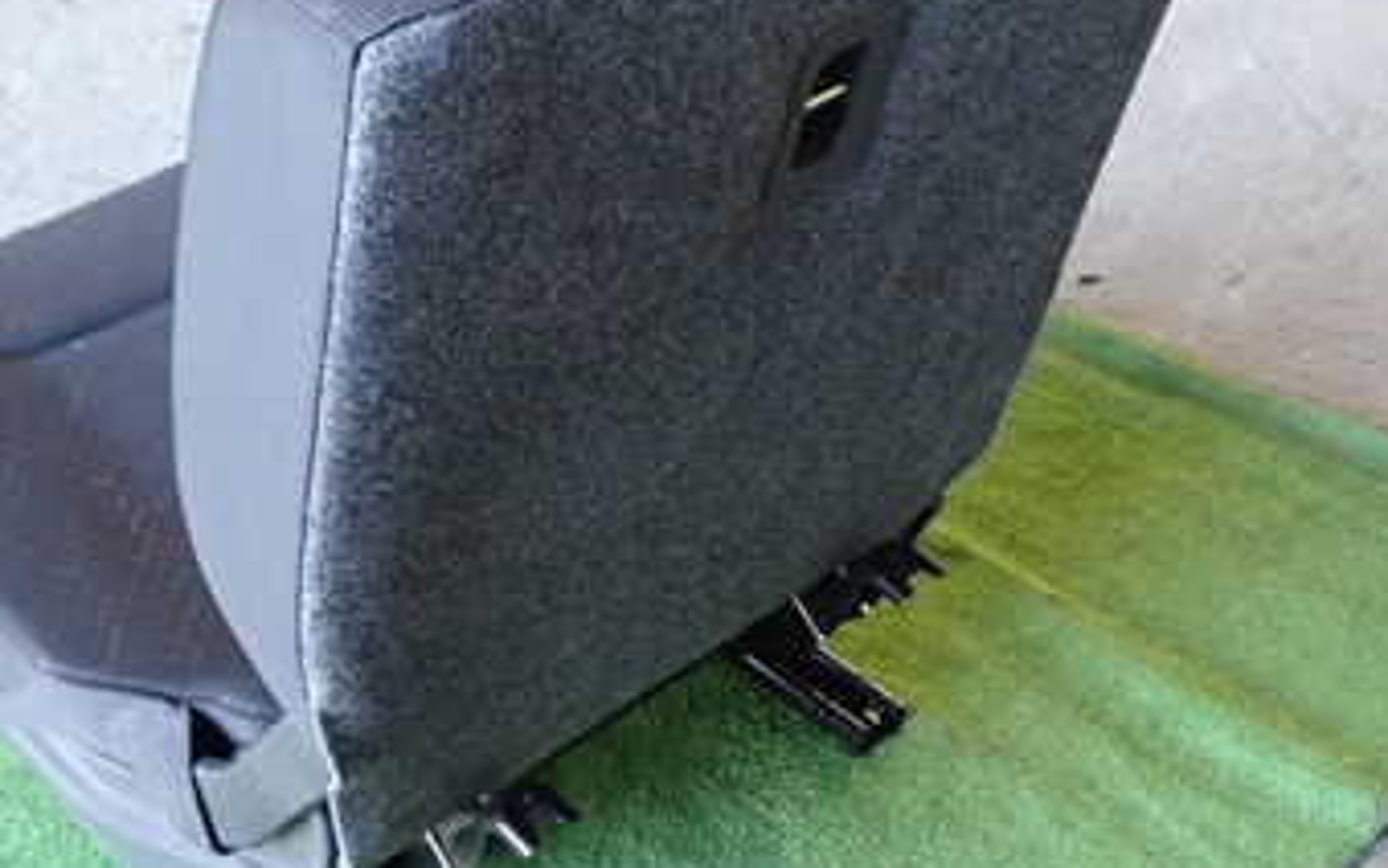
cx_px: 475
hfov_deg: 33.7
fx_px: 2270
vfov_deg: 21.6
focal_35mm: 60
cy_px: 336
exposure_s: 1/30
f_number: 2.4
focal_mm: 5.79
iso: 320
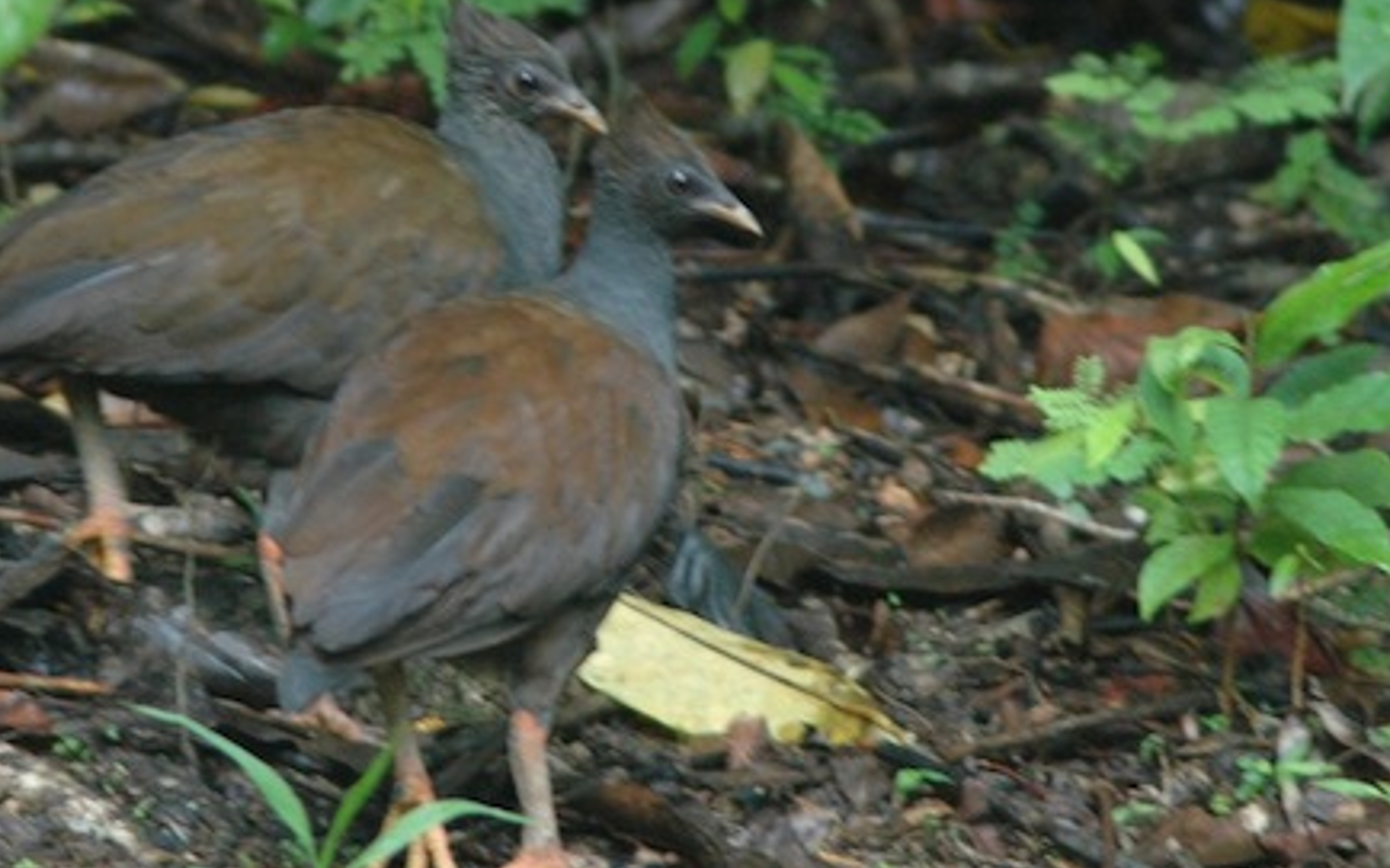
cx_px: 644
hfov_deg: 3.2
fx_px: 25185
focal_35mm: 665
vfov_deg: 2.0
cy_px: 224
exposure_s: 1/30
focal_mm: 270
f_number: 6
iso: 1000
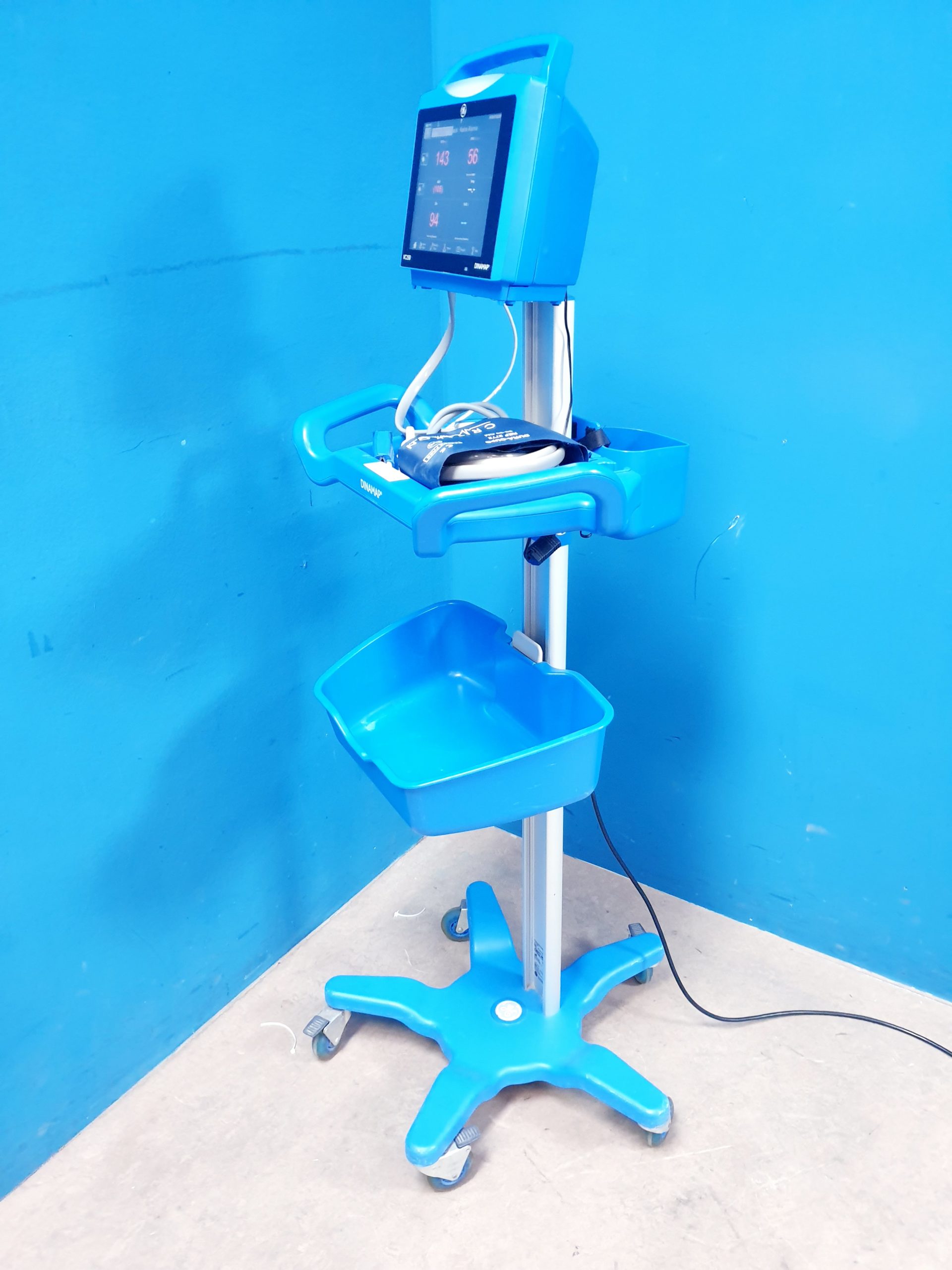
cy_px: 635
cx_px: 476
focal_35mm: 26
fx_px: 953
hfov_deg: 53.1
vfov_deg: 67.3
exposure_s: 1/50
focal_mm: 4.3
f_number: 1.5
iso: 320
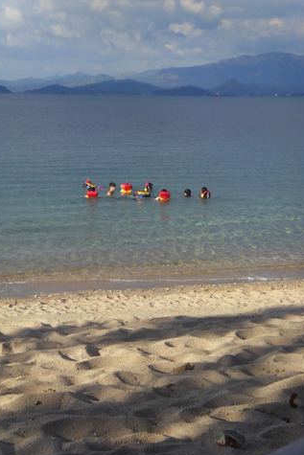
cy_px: 229
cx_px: 152
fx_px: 1063
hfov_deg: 16.3
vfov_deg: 24.2
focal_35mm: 84
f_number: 4.2
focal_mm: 13.7
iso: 80
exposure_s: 1/500
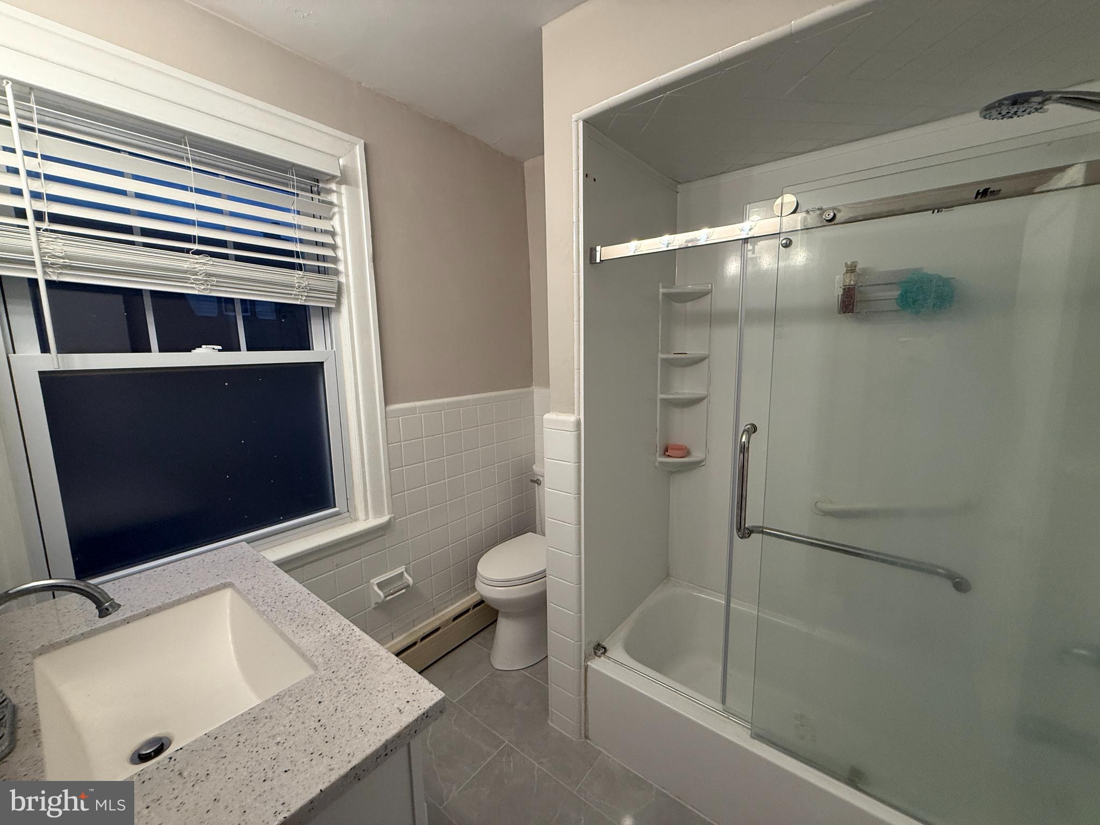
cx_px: 550
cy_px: 412
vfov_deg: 85.7
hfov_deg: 102.1
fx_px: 445
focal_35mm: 14
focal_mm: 2.22
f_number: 2.2
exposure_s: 1/120
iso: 250
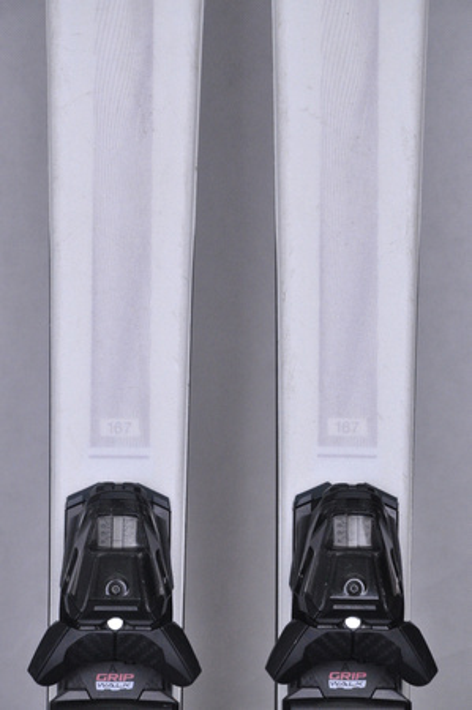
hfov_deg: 8.7
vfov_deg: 13.1
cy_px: 355
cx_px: 236
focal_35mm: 158
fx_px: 3104
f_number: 9.5
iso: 3200
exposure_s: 1/125
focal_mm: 105
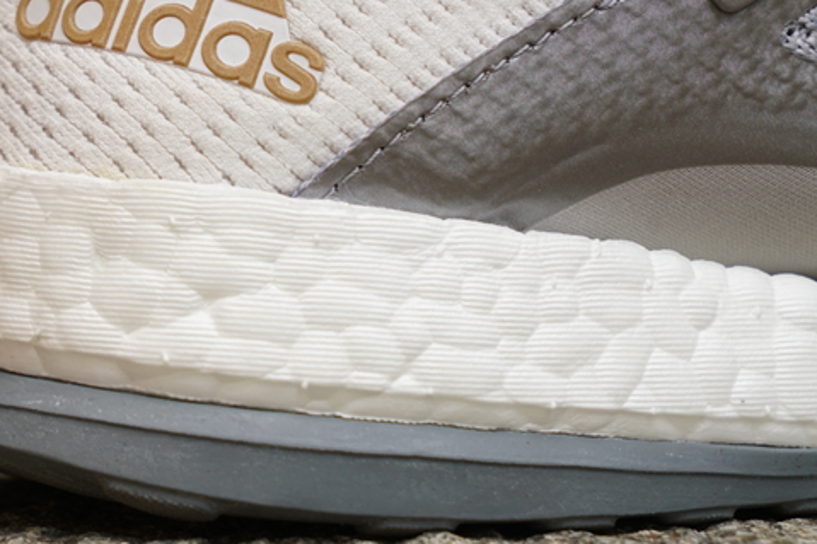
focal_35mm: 133
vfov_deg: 10.3
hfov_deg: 15.3
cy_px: 65
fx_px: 3017
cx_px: 126
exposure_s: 1/250
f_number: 8
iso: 500
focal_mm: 70
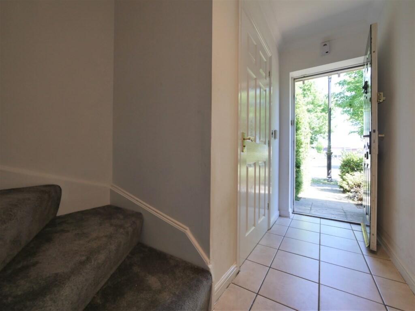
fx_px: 168
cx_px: 208
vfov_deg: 85.7
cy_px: 156
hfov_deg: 102.0
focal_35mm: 14
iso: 200
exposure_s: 1/80
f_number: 4
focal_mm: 7
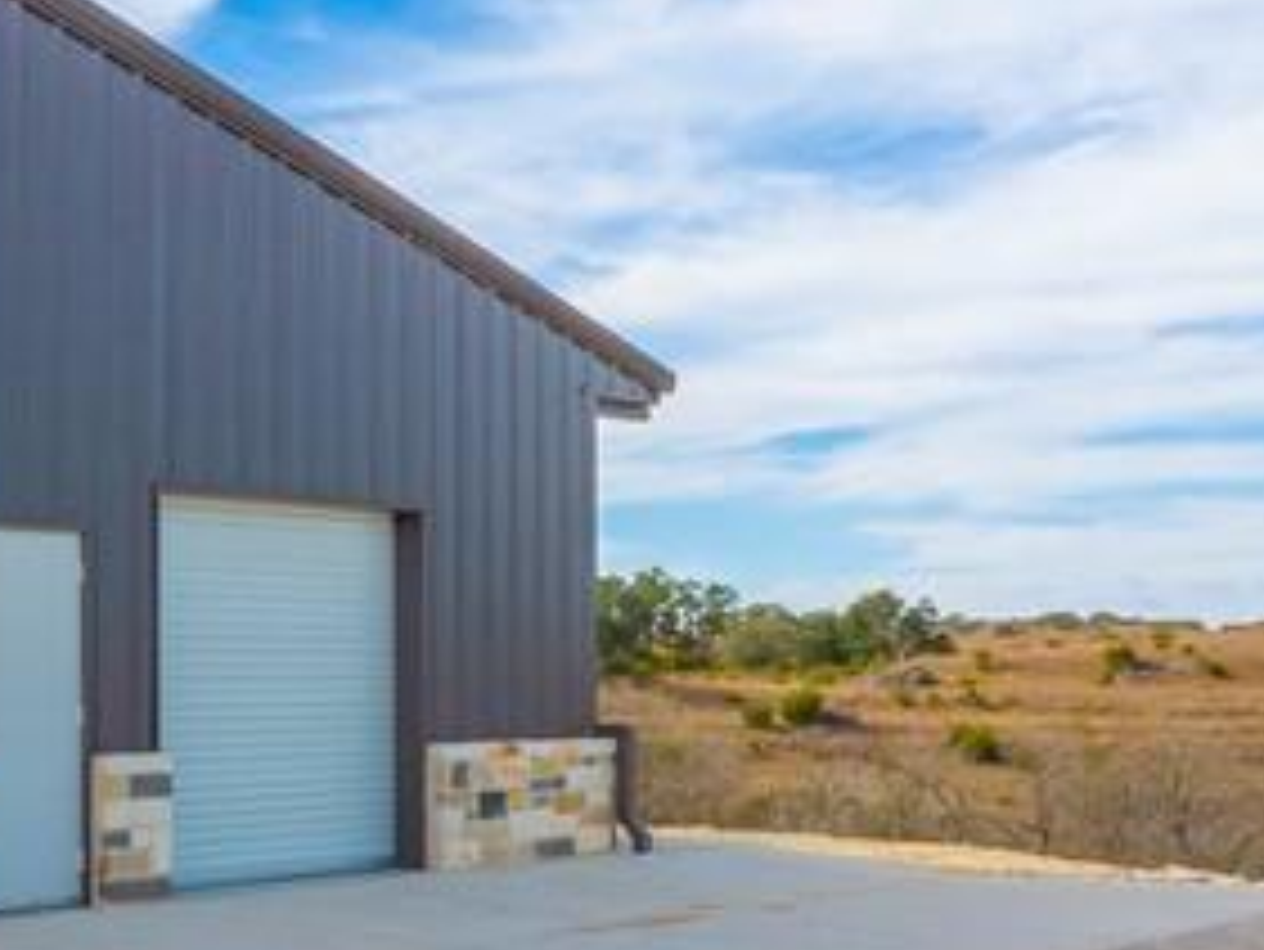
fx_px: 1863
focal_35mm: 51
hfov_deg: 36.0
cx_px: 220
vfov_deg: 28.3
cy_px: 675
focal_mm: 7
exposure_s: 1/250
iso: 200
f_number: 10
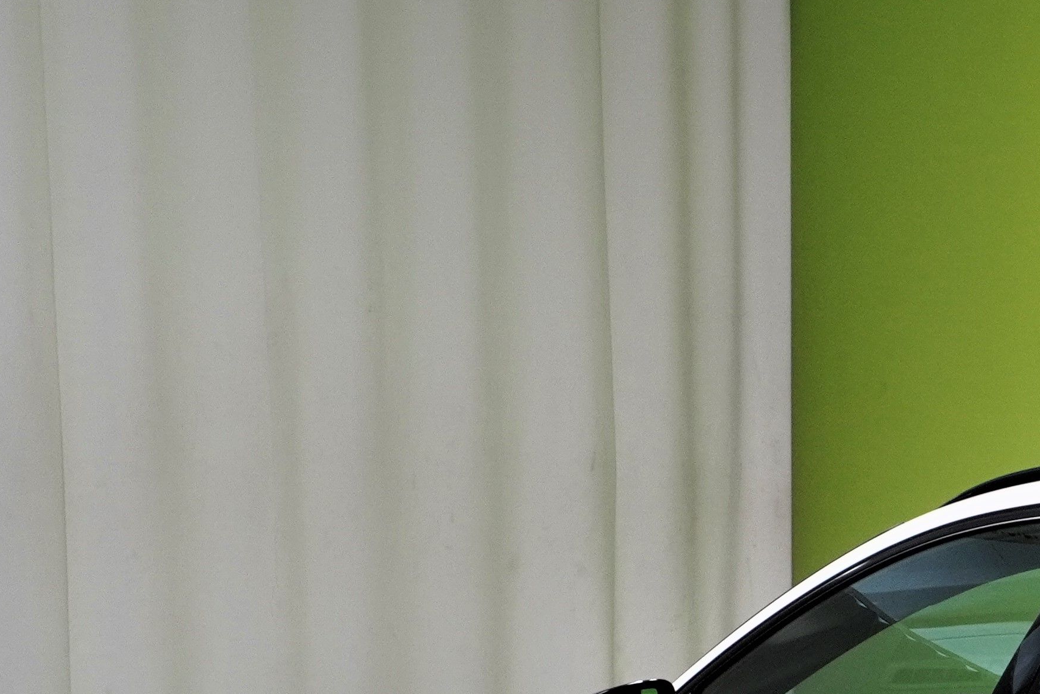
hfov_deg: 14.1
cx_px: 1719
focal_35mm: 133
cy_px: 894
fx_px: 3842
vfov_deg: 10.1
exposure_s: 1/15
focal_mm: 26
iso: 400
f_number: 9
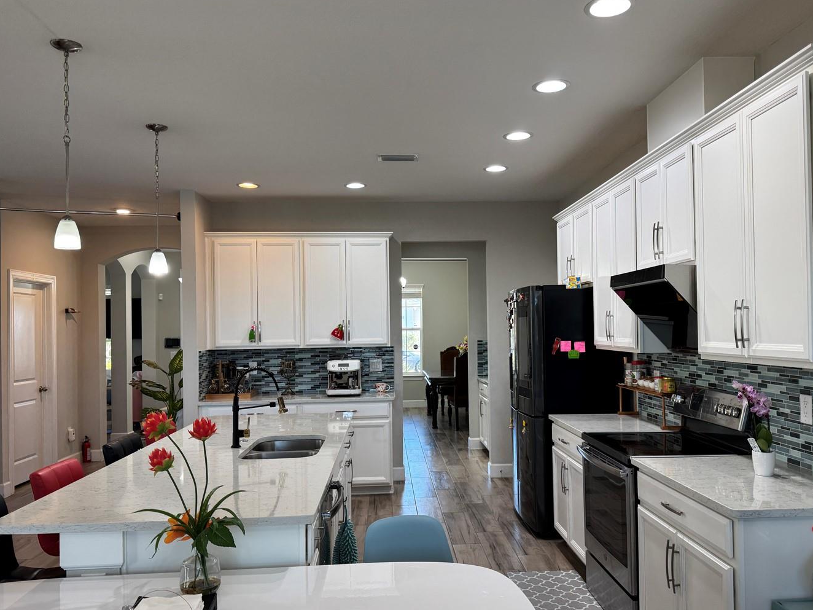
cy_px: 316
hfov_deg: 61.6
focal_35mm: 29
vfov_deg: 48.2
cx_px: 419
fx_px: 681
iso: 100
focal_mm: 6.76
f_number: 1.78
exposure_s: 1/120
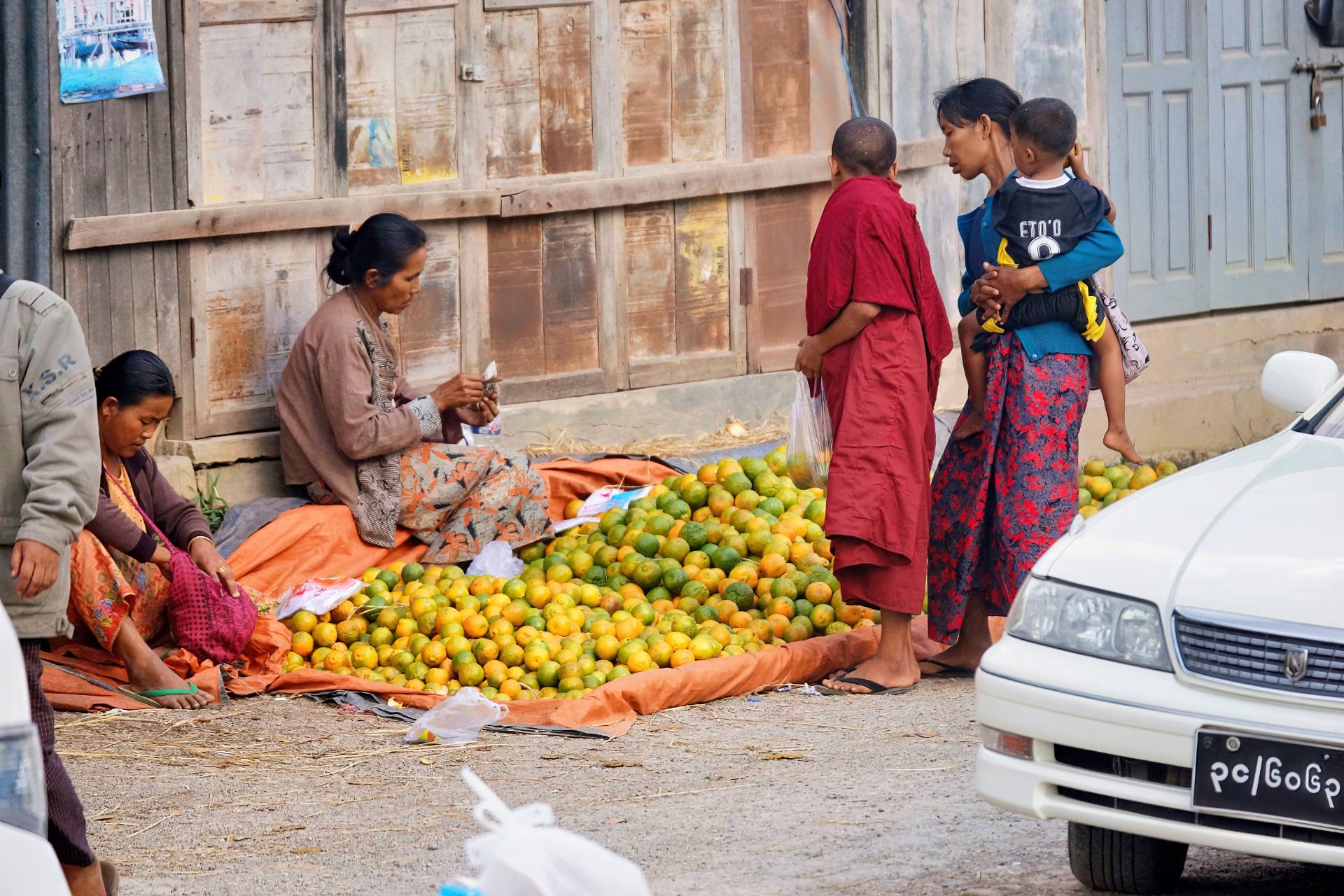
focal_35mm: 300
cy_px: 448
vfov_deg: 4.6
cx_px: 672
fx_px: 11199
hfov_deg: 6.9
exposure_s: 1/320
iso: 1600
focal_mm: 300
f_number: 5.6
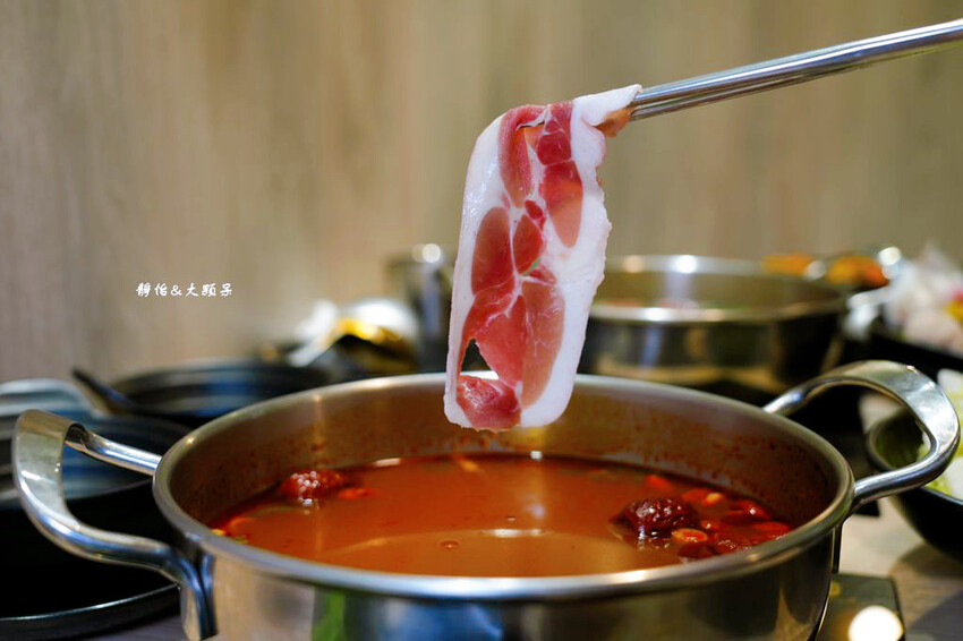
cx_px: 482
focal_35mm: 42
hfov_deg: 46.4
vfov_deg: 31.9
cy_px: 320
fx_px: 1123
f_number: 4.5
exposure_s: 1/60
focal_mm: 42
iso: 320
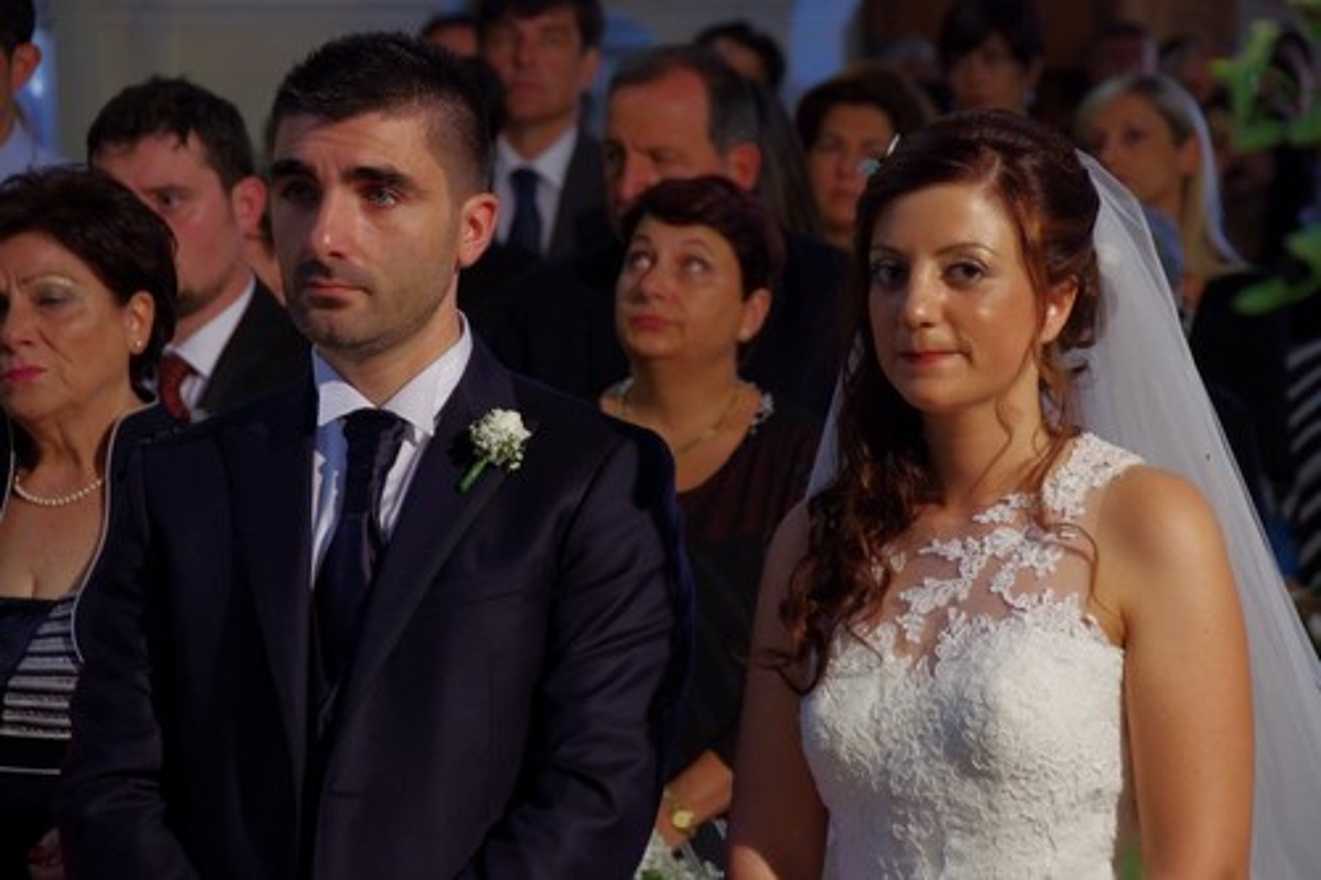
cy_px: 440
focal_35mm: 192
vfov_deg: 7.1
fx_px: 7043
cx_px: 660
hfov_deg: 10.7
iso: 1600
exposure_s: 1/60
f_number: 6.3
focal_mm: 128
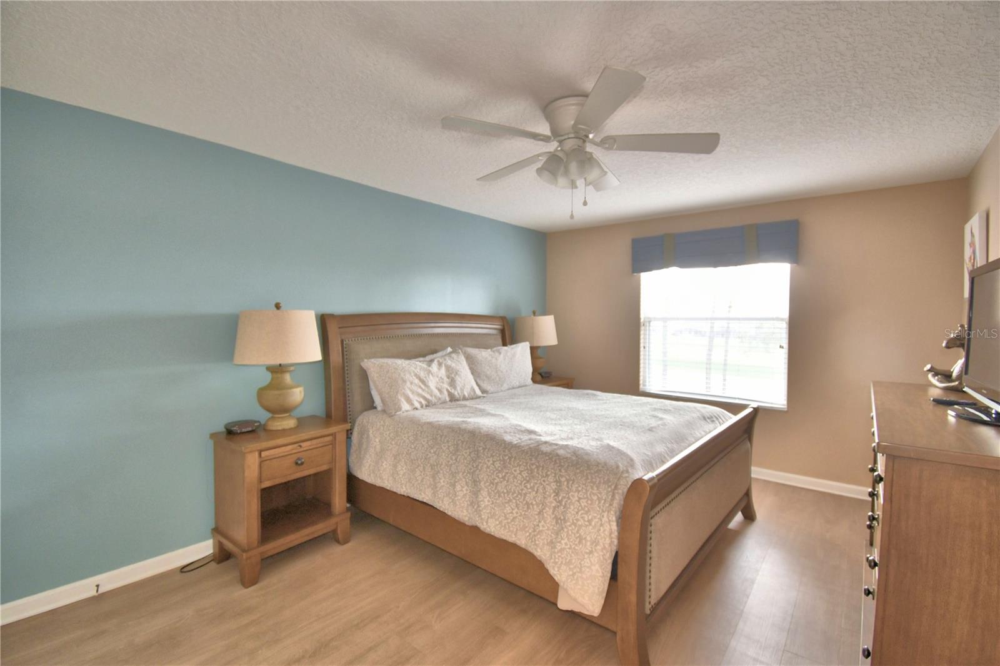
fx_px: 417
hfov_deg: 100.4
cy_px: 333
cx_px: 500
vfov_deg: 77.3
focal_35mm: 15
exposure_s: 1/30
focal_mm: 10
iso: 250
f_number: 4.5
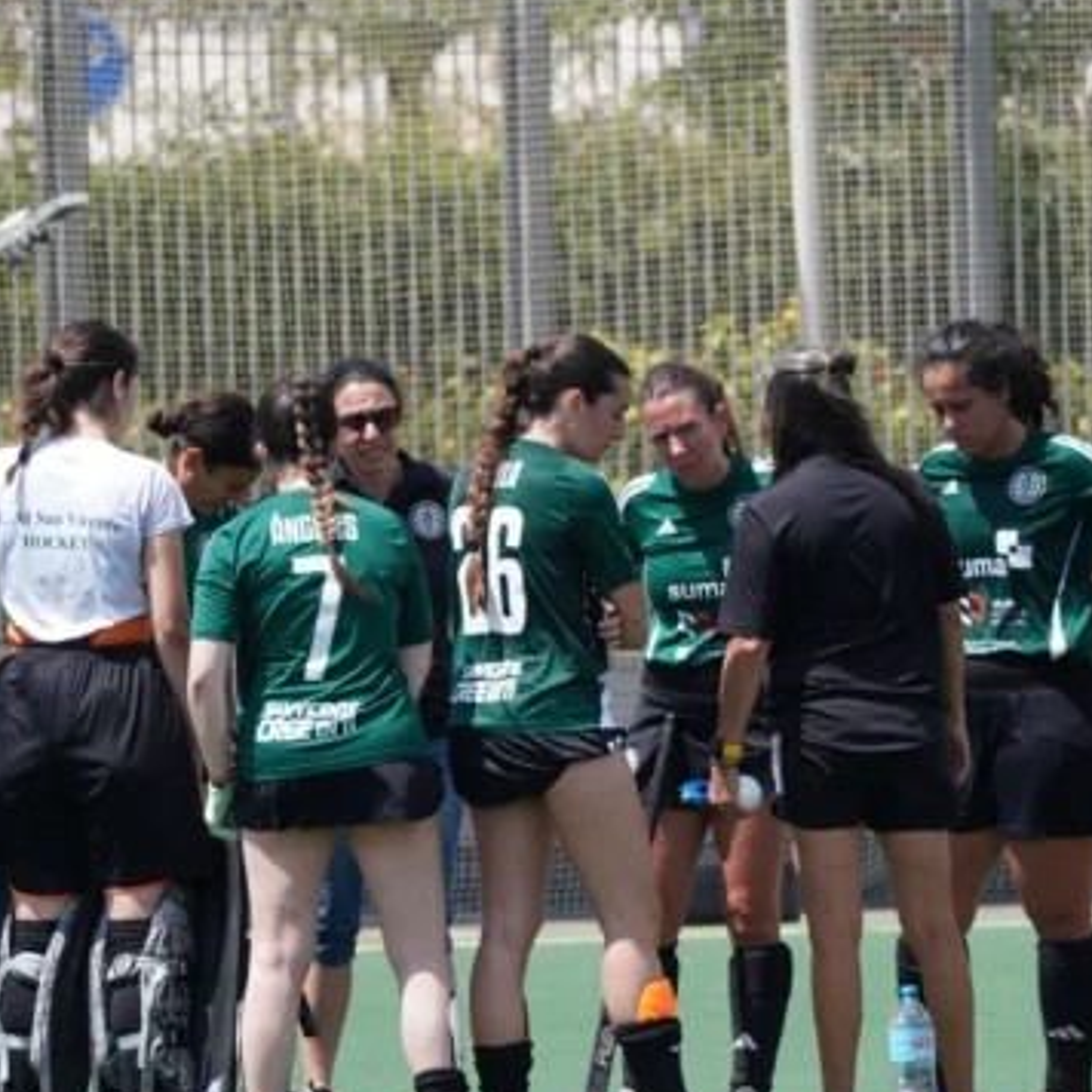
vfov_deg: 2.6
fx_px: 24231
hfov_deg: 2.6
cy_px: 644
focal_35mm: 679
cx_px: 531
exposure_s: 1/800
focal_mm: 247
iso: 250
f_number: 6.3
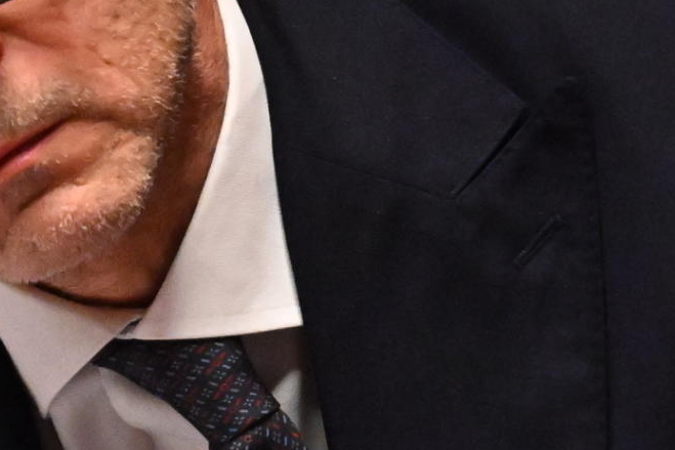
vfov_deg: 0.7
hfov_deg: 1.1
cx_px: 381
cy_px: 420
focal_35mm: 1866
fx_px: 34977
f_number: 5.6
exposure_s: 1/160
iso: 5000
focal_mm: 400
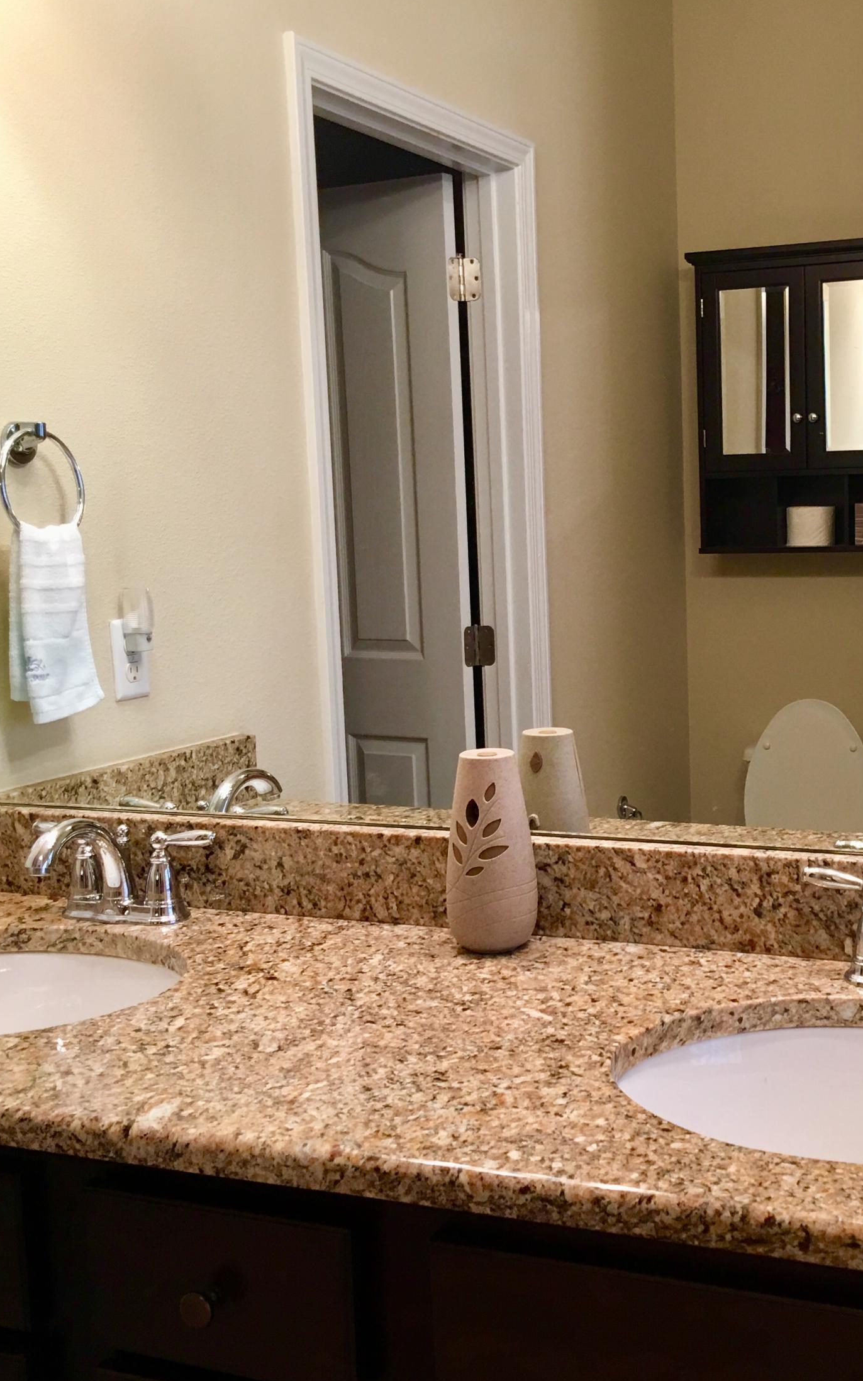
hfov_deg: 30.0
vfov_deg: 47.2
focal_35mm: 42
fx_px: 1581
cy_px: 691
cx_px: 645
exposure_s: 1/15
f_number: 2.2
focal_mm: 4.15
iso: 32
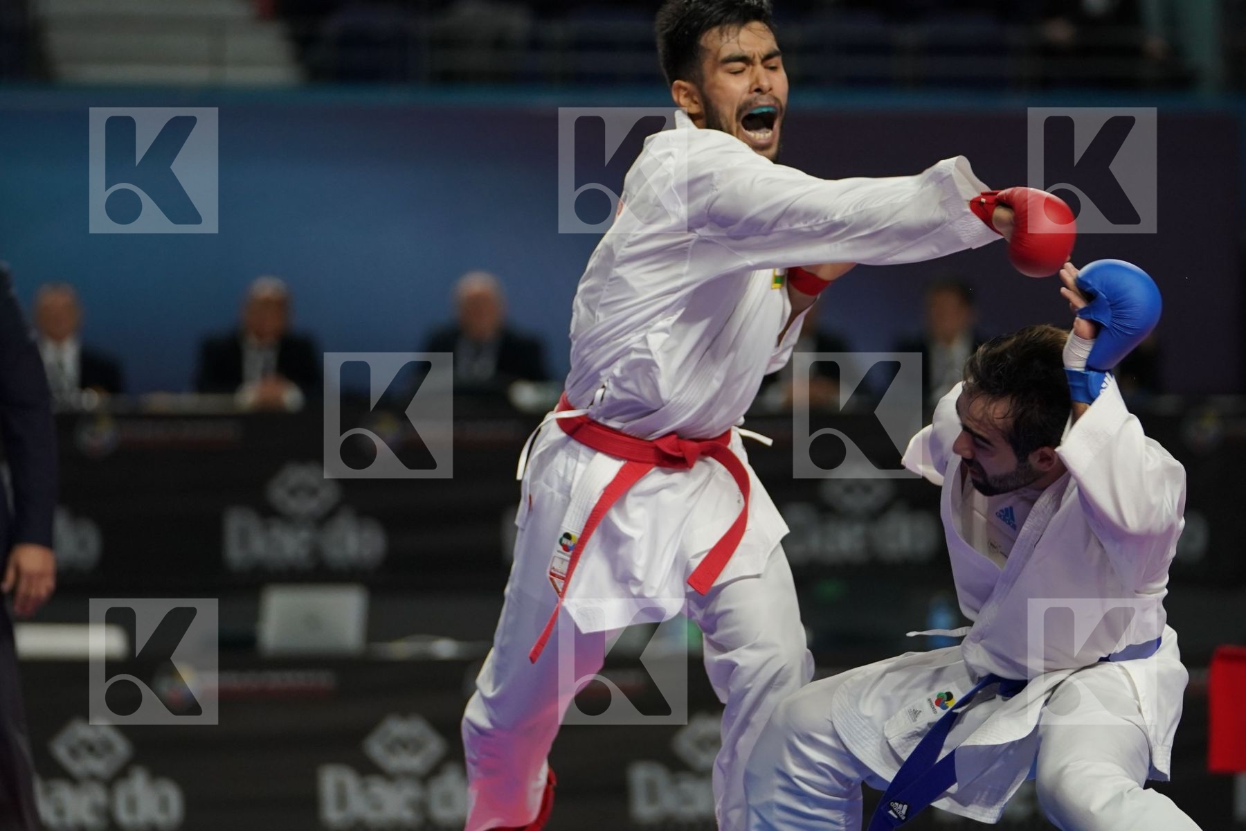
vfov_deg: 5.8
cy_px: 416
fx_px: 8202
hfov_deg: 8.7
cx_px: 623
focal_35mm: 237
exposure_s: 1/1000
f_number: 2.8
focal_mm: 158
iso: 1250
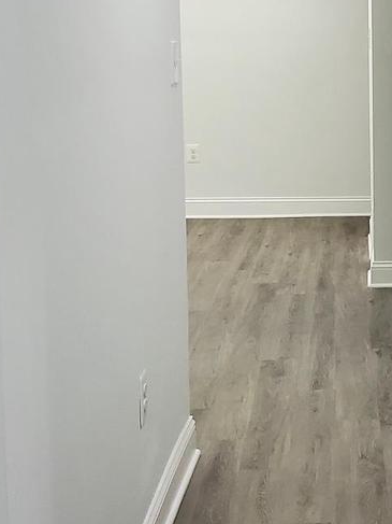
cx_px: 402
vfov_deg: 23.8
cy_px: 198
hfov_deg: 17.5
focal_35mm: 82
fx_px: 1239
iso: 250
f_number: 2.4
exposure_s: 1/120
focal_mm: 4.3
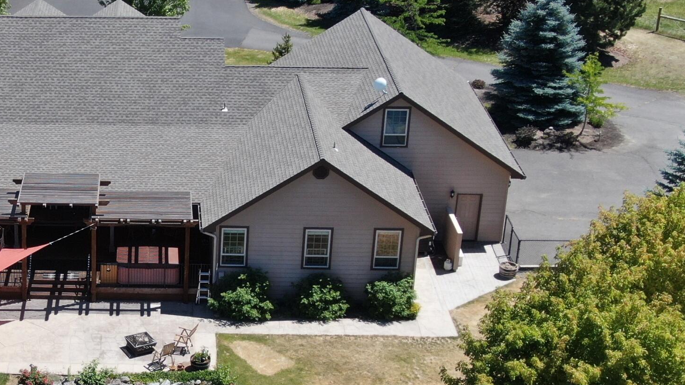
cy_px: 262
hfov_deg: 25.0
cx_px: 98
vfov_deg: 14.5
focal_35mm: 83
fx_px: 1508
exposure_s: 1/500
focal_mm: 6.35
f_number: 3.4
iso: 100
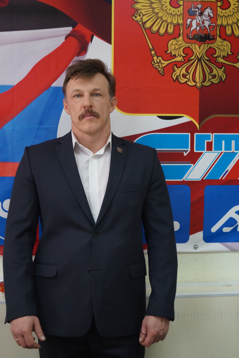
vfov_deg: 33.4
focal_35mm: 60
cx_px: 120
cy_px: 179
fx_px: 598
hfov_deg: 22.6
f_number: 5.6
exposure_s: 1/80
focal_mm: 40
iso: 2000
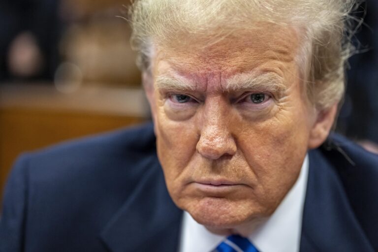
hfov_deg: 23.9
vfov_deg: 16.1
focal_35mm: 85
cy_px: 126
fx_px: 892
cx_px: 189
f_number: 2.8
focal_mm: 85
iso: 3200
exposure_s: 1/250
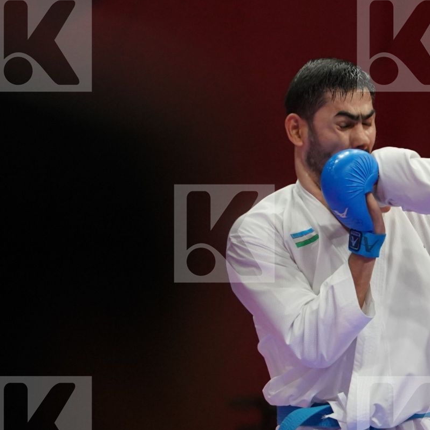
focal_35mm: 708
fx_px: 9950
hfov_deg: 2.5
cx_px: 407
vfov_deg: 2.5
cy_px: 234
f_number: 4
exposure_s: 1/1000
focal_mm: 246
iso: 2500
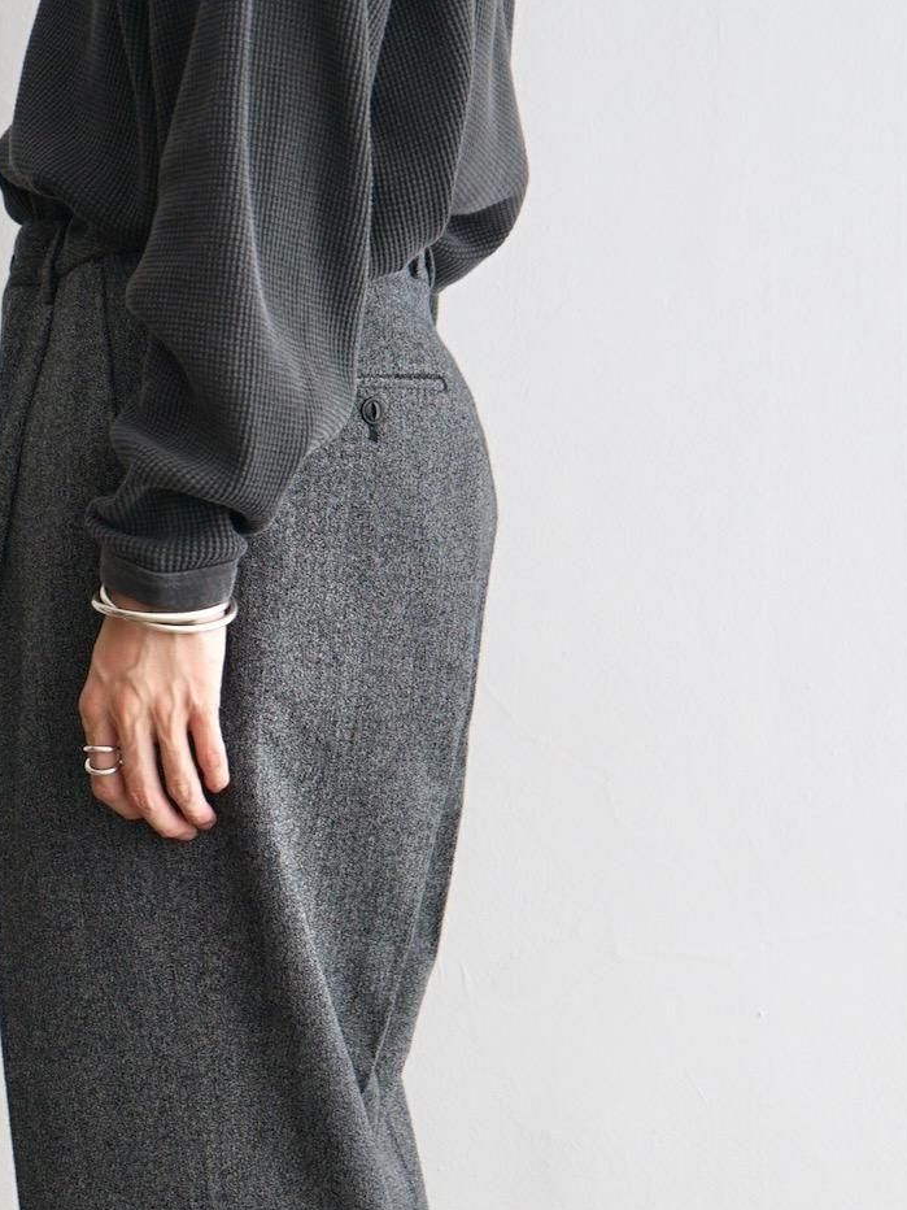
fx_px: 3633
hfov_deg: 14.2
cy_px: 979
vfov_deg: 18.7
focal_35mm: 104
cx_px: 250
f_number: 5
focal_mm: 56
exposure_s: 1/60
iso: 400
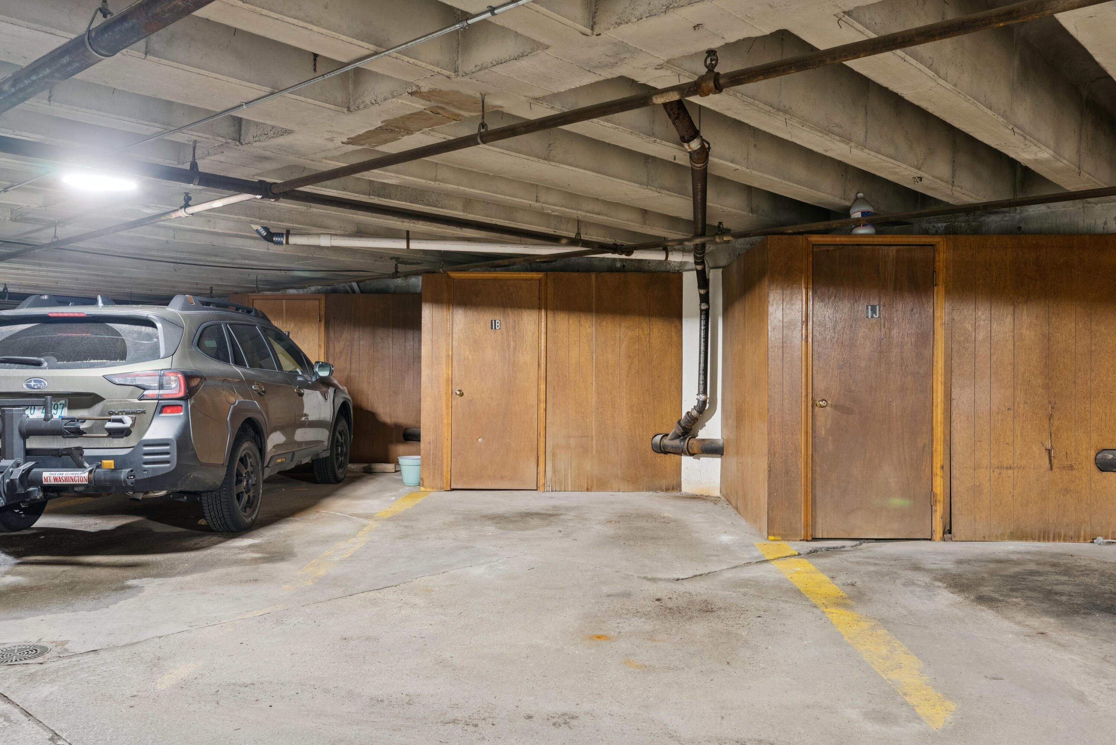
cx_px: 558
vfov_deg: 45.0
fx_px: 899
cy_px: 372
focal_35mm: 29
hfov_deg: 63.6
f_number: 7.1
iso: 320
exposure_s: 1
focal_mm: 29
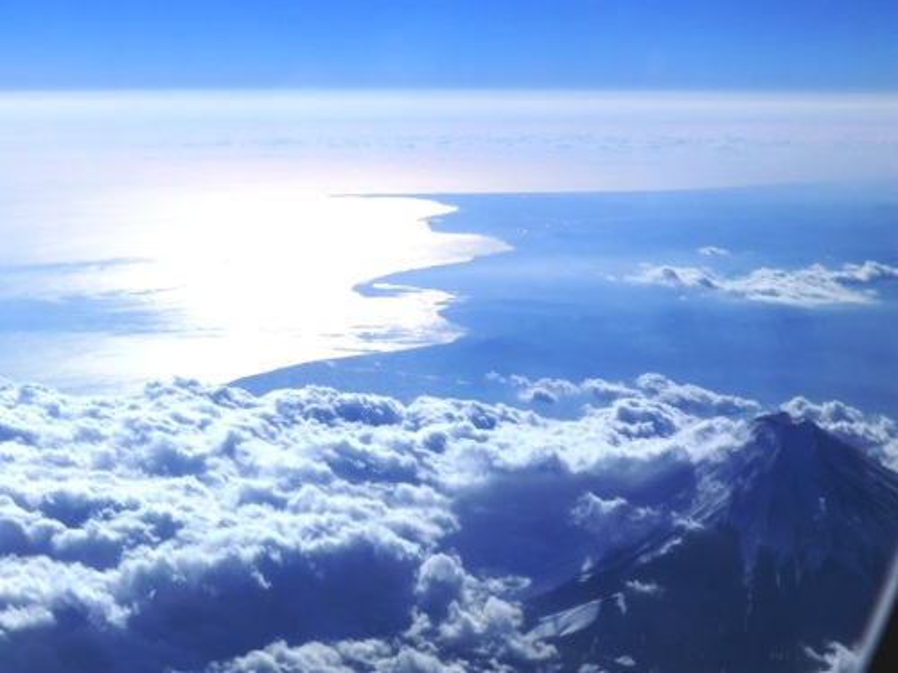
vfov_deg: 21.6
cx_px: 449
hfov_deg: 28.6
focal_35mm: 68
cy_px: 336
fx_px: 1764
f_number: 6.3
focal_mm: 12.2
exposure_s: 1/800
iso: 80
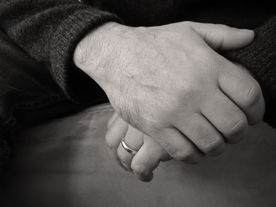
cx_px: 138
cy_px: 104
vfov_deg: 39.7
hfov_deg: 51.4
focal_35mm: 36
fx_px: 287
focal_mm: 6.17
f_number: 4
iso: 800
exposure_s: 1/10
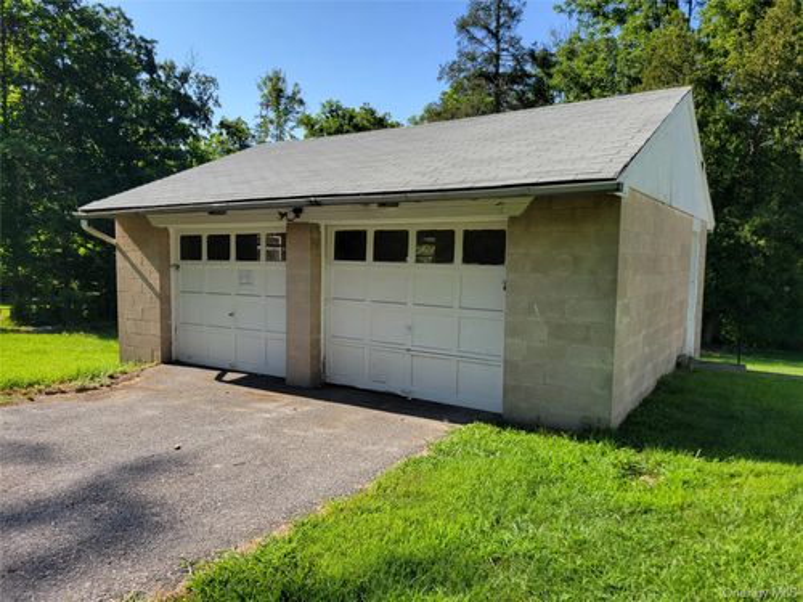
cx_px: 402
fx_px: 603
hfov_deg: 67.3
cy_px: 301
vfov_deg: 53.1
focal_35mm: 26
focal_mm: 5.4
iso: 40
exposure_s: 1/1380
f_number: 1.8
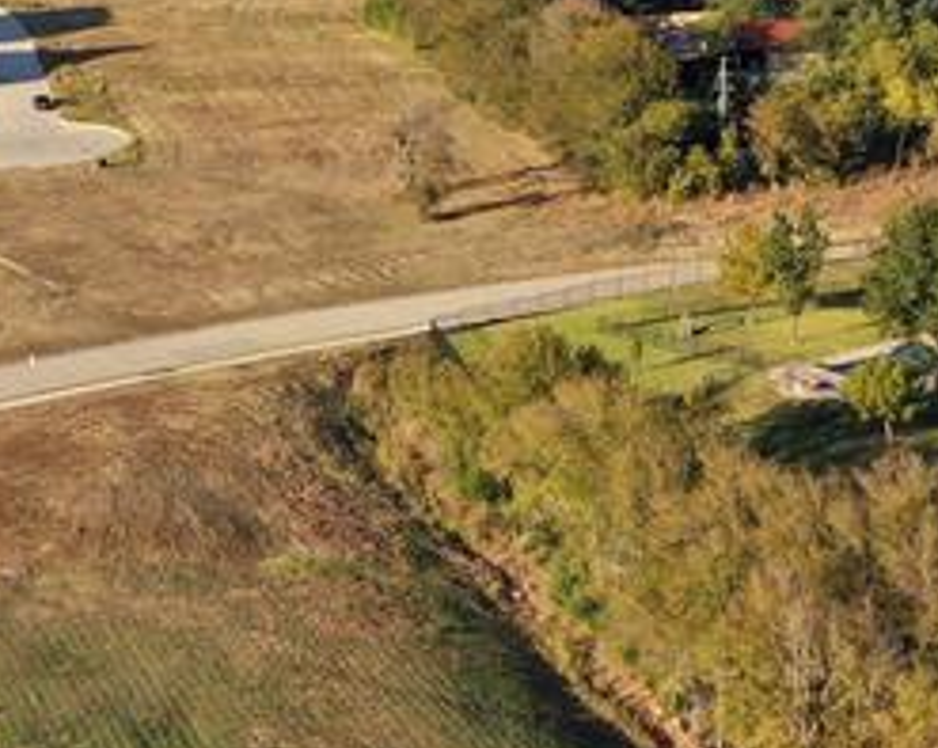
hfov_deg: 17.6
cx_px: 319
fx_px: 3022
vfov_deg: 14.0
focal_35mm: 109
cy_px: 668
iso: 100
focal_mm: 10.26
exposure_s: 1/40
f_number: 3.2
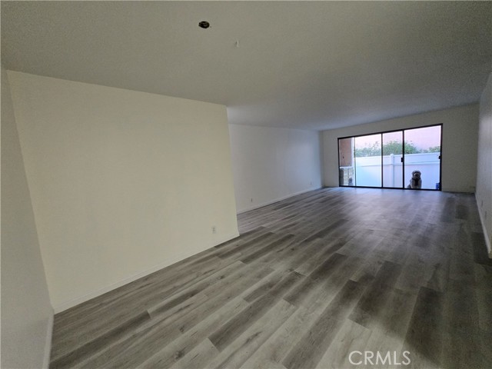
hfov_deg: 106.2
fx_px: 185
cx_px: 246
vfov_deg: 89.9
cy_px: 184
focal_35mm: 13
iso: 320
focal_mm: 1.7
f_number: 2.2
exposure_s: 1/60
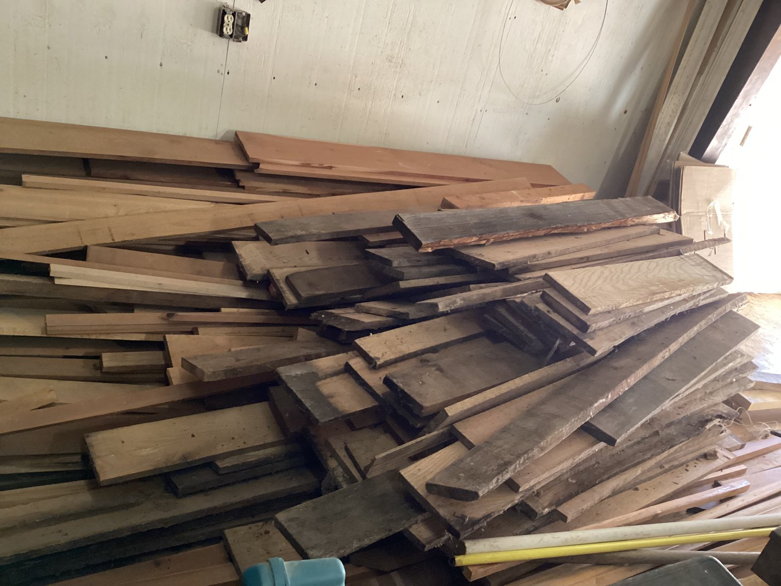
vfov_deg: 45.4
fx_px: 699
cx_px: 390
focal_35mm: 31
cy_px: 293
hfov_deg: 58.3
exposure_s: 1/40
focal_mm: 3.3
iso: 400
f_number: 2.4
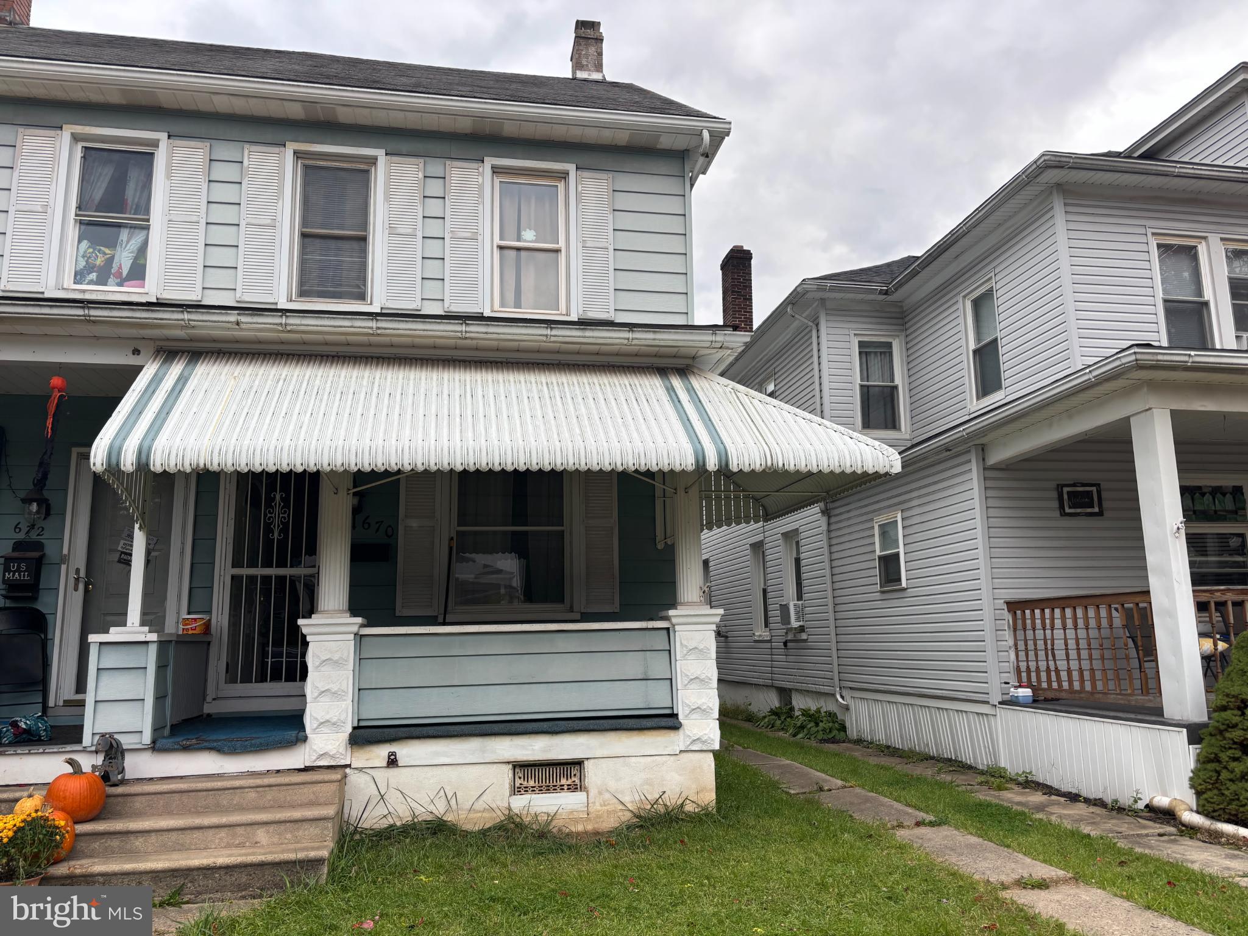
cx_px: 624
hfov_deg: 67.3
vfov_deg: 53.1
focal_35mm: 26
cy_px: 468
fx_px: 937
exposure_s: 1/276
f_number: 1.6
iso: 50
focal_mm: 5.96
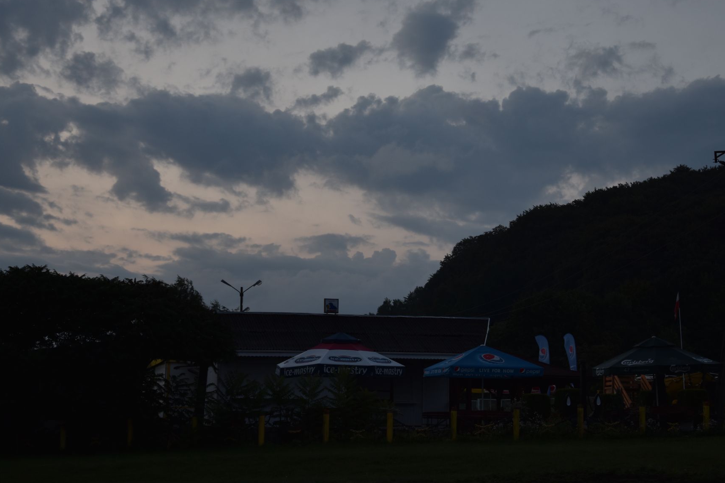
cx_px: 430
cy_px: 269
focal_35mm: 81
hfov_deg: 25.1
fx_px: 1623
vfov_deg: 16.9
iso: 100
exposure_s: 1/50
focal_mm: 45
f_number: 4.8
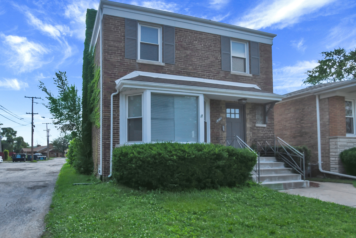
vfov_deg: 59.5
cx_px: 178
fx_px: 208
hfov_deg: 81.2
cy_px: 119
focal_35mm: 21
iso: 640
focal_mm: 14
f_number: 5
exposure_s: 1/8000
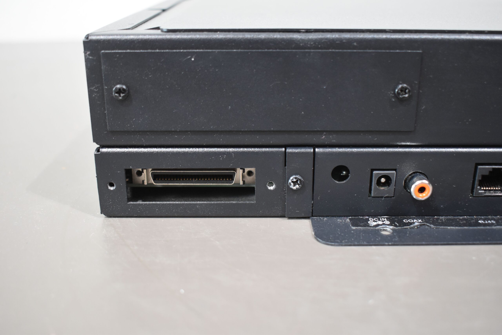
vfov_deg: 33.0
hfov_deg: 47.9
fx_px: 565
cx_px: 251
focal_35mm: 40
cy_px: 168
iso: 1100
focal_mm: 27
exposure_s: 1/60
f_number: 4
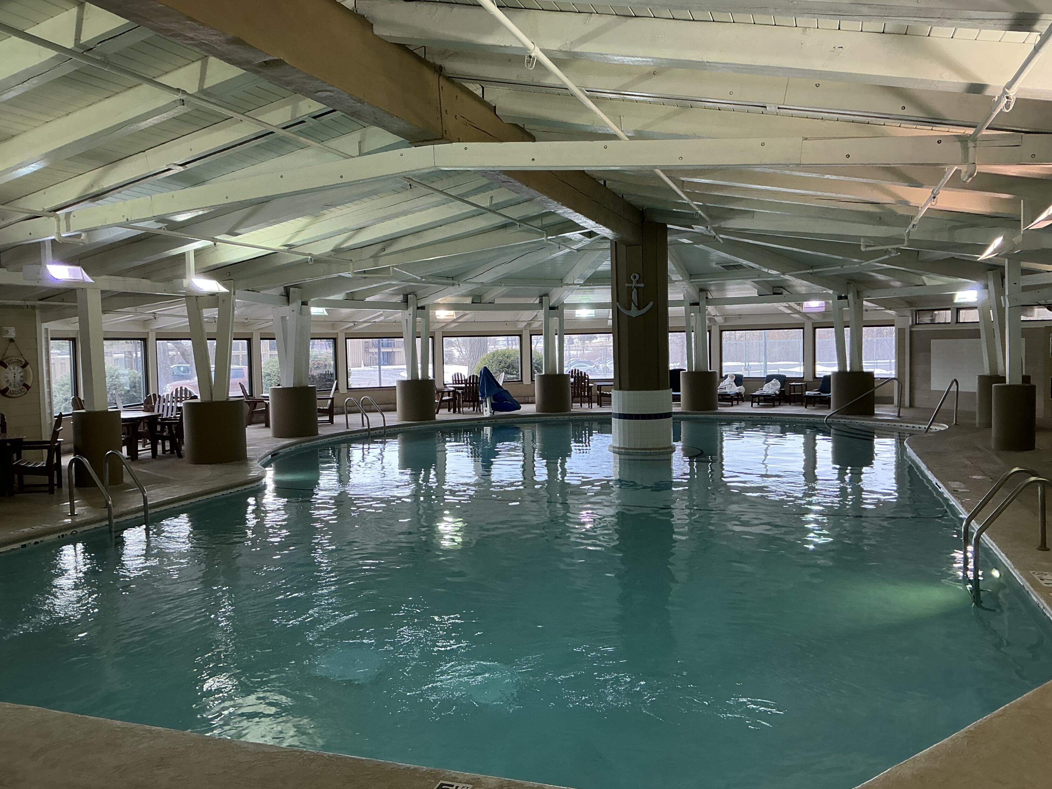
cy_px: 394
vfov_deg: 49.7
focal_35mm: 28
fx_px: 851
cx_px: 526
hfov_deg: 63.4
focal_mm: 3
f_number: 1.8
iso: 32
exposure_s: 1/120
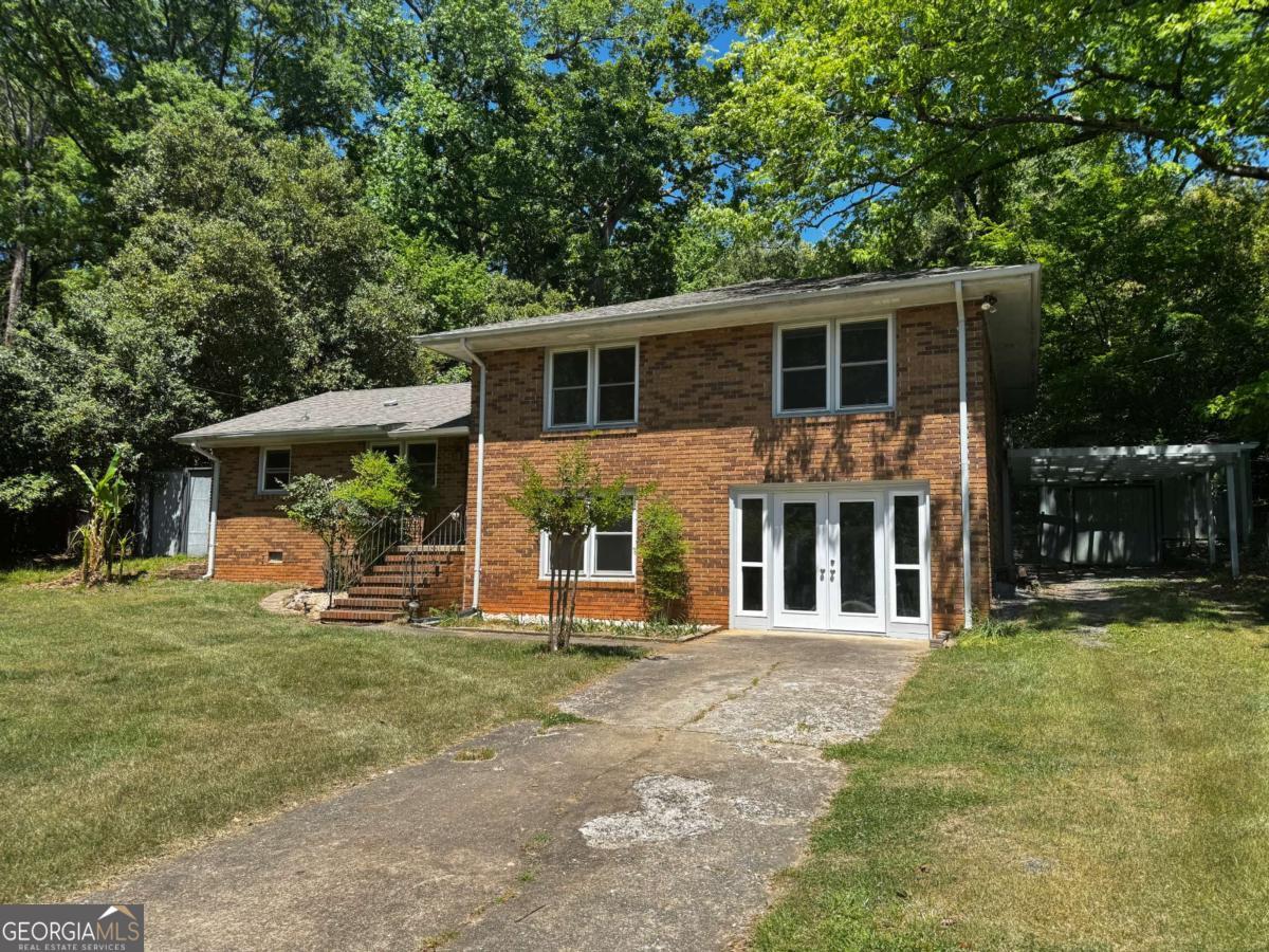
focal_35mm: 24
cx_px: 634
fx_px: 880
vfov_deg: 56.8
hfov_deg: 71.6
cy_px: 476
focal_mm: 6.76
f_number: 1.78
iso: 80
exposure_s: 1/1721
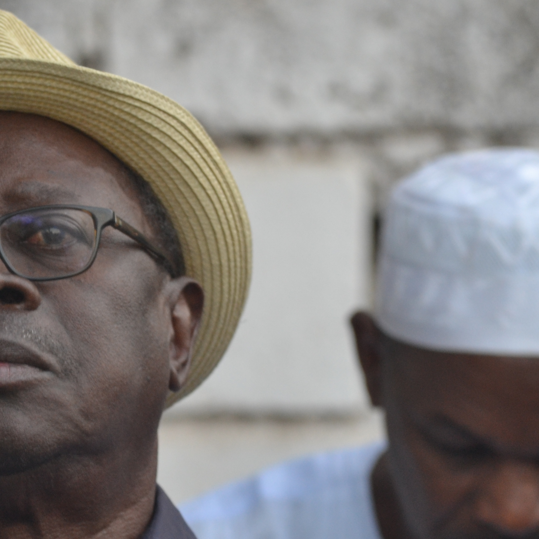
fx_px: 9197
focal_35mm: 522
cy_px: 298
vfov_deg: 3.4
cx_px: 43
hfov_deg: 3.4
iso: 500
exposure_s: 1/125
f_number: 5.3
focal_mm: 165
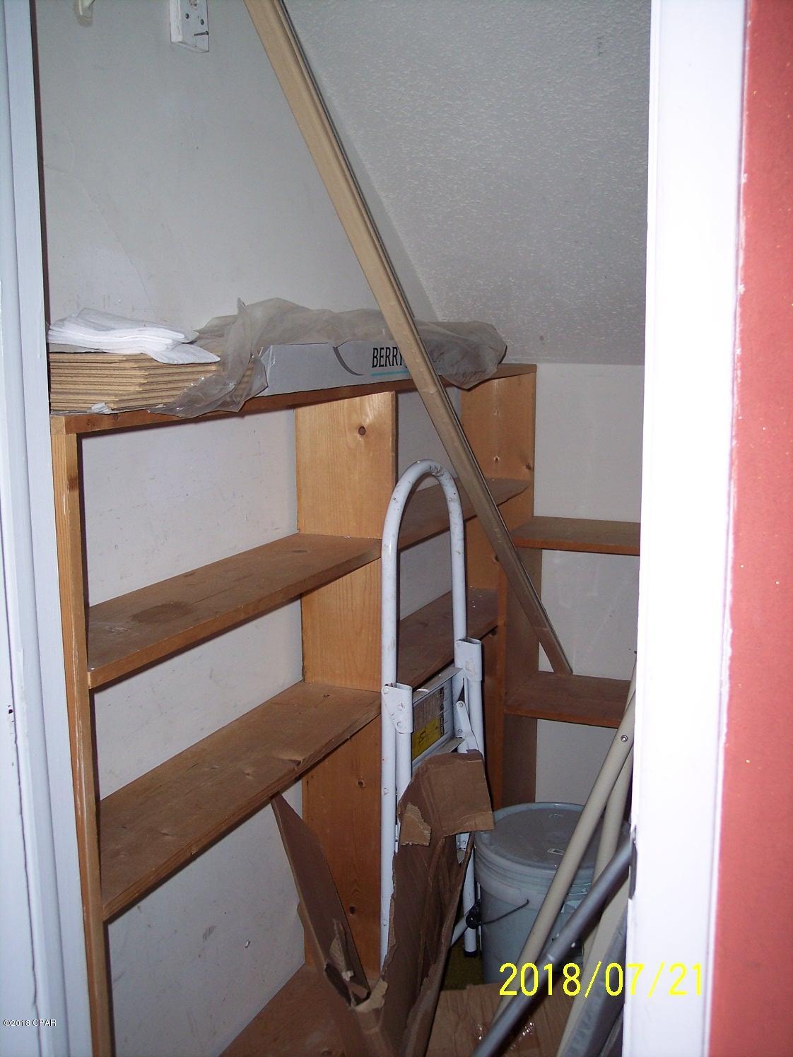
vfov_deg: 47.9
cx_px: 396
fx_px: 1191
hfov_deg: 36.8
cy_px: 528
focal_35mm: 39
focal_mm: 8
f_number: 2.8
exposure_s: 1/60
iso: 100
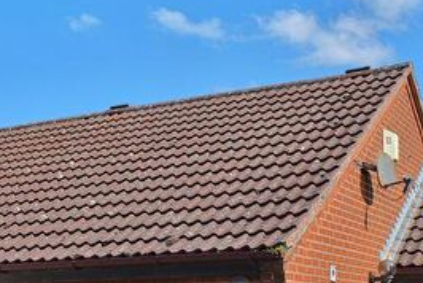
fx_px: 835
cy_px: 324
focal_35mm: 71
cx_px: 114
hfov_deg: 28.1
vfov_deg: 18.4
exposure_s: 1/320
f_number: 8
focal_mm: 18
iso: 100
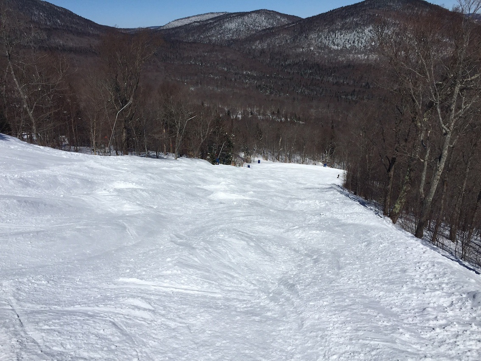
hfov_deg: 61.7
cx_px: 240
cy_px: 180
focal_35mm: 29
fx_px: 403
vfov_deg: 48.2
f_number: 2.2
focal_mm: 4.15
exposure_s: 1/7937
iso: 32
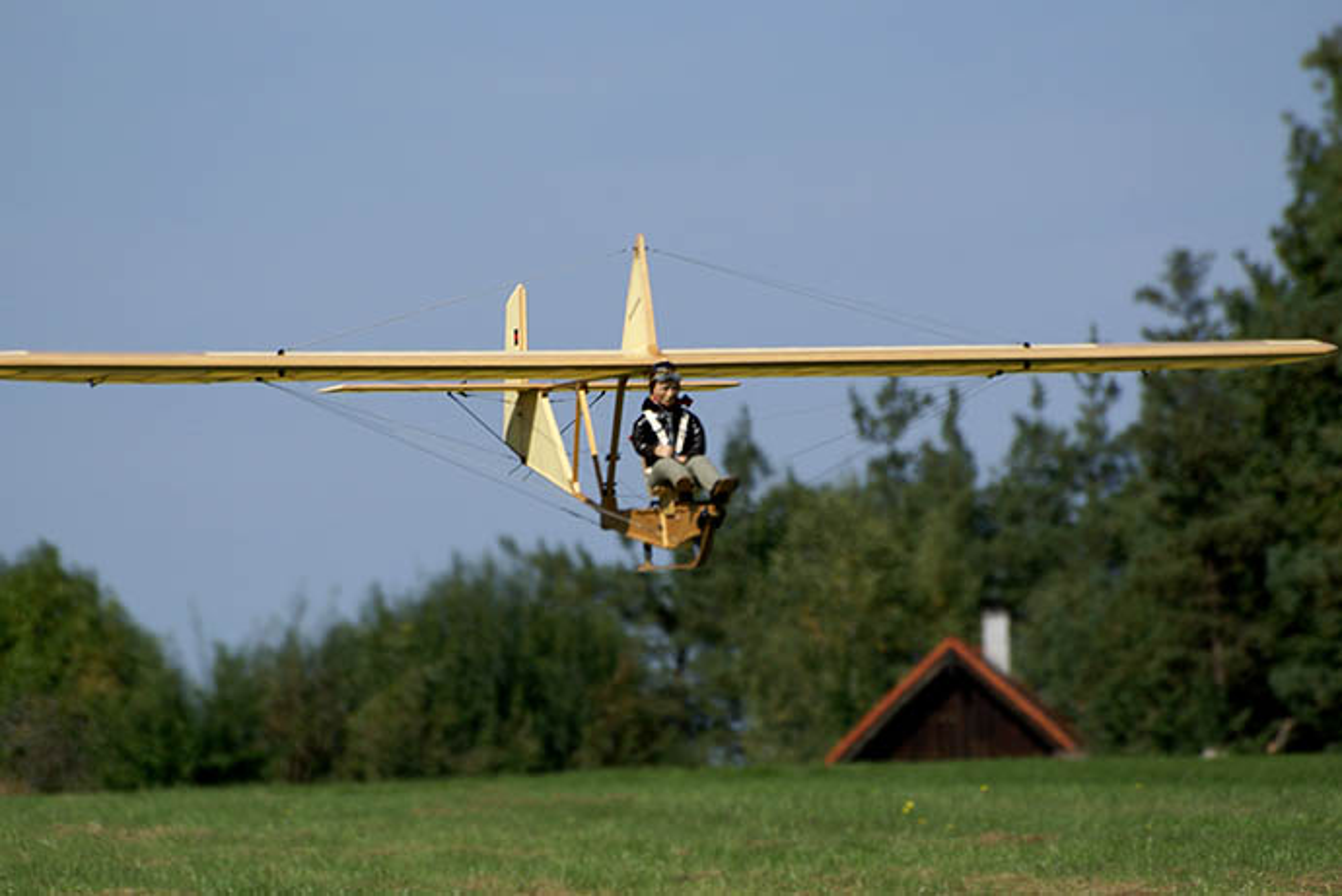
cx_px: 671
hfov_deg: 4.6
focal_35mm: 450
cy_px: 448
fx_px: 16785
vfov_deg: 3.1
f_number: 8
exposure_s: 1/800
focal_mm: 300
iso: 100
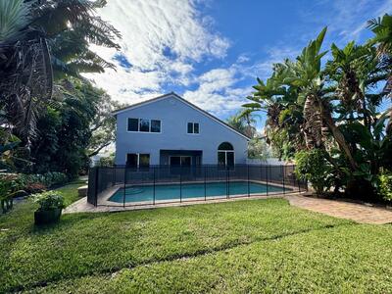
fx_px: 159
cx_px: 196
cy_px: 147
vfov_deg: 85.7
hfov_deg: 102.1
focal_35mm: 14
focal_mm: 2.22
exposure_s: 1/451
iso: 40
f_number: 2.2
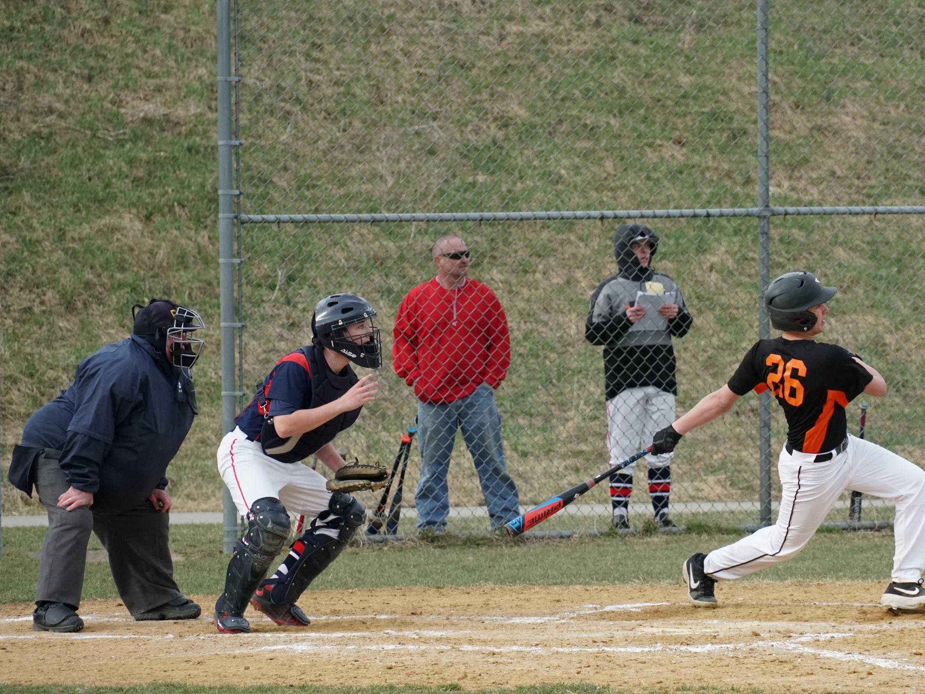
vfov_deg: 5.4
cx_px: 578
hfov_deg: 7.1
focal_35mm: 278
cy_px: 300
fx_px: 7422
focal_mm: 135
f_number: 5.6
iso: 1250
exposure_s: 1/2000
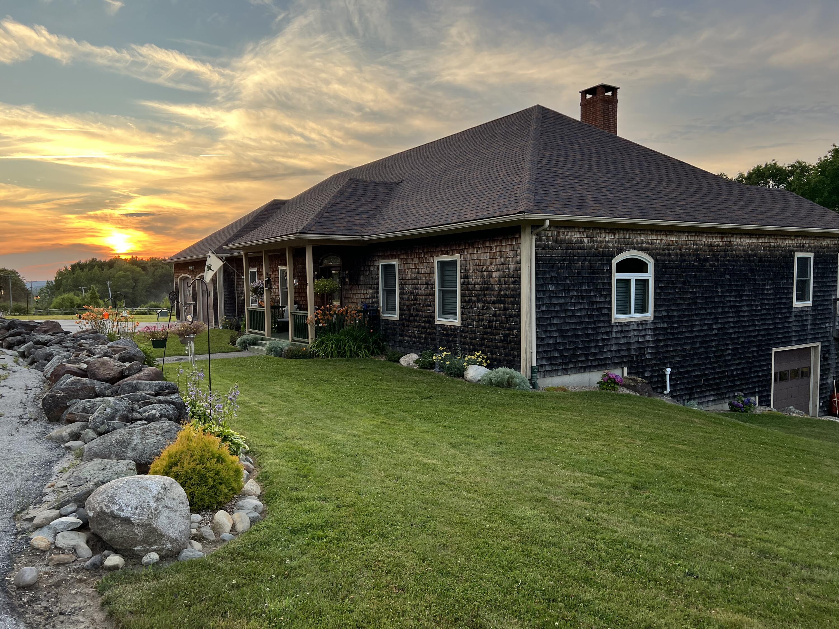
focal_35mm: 26
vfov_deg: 53.1
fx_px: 630
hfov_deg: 67.3
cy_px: 314
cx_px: 420
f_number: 1.5
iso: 50
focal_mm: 5.7
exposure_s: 1/361
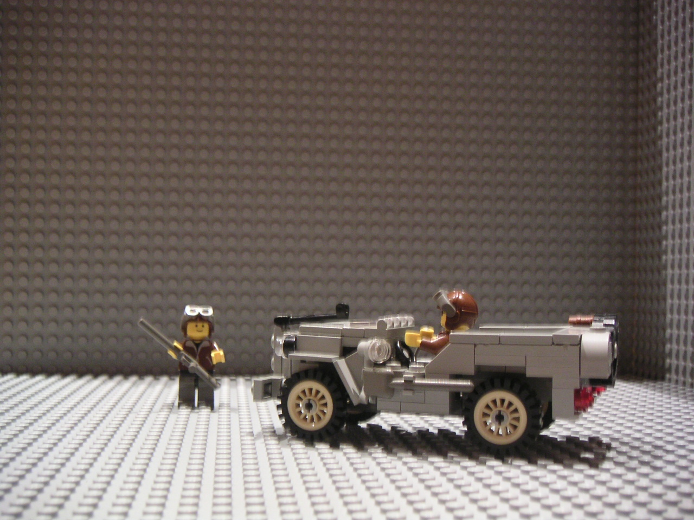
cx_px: 347
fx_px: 882
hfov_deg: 42.9
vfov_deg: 32.9
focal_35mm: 44
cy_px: 260
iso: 100
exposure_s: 1/2
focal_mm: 6.8
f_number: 2.9
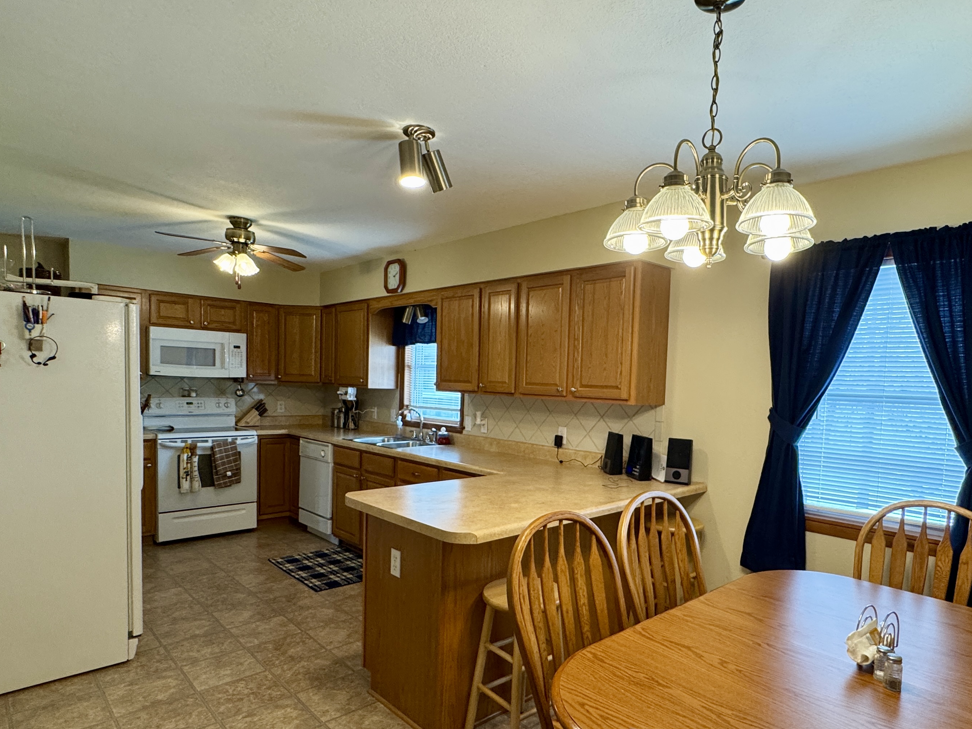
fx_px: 590
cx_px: 558
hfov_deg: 78.5
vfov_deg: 63.1
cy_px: 419
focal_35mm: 21
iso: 200
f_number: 2.2
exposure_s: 1/120
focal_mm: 2.22
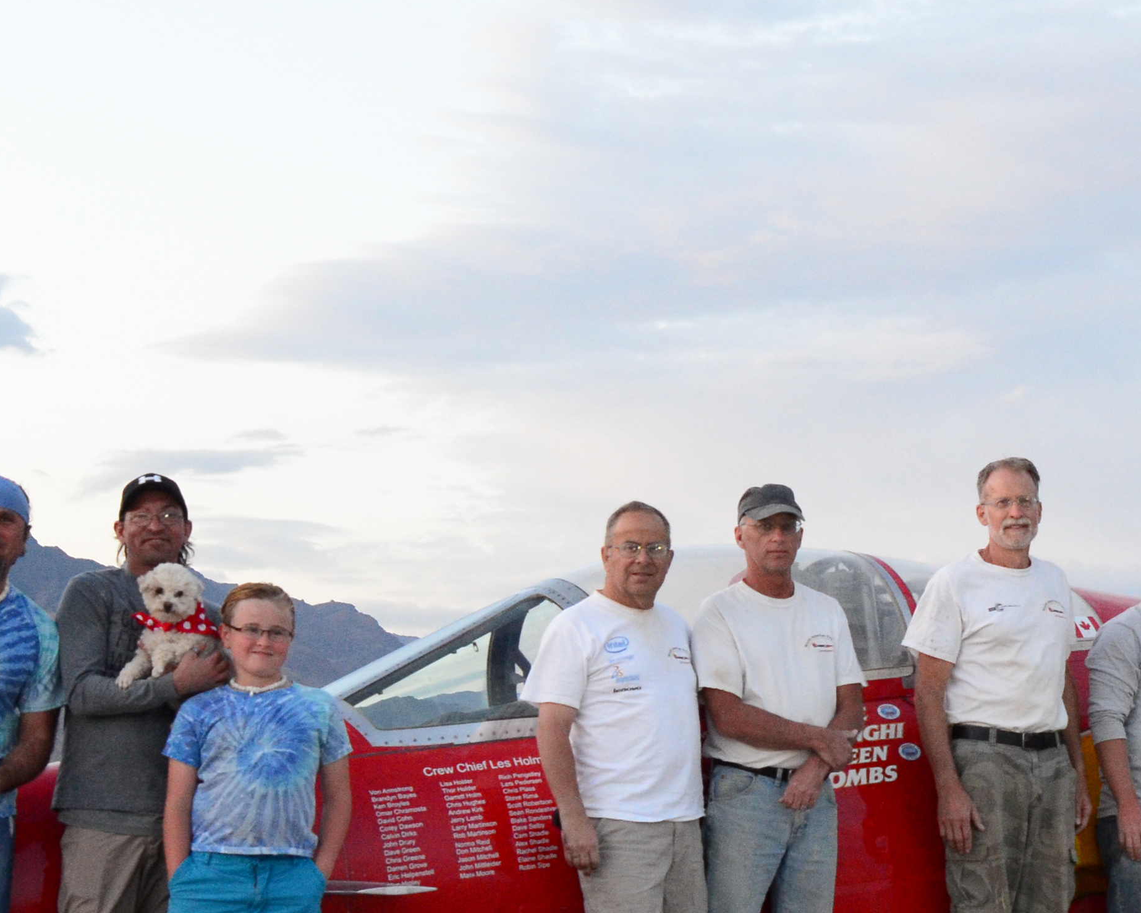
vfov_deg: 16.9
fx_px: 3039
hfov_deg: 20.2
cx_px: 1292
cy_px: 775
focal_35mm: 90
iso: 1600
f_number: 4.5
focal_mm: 24
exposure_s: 1/13
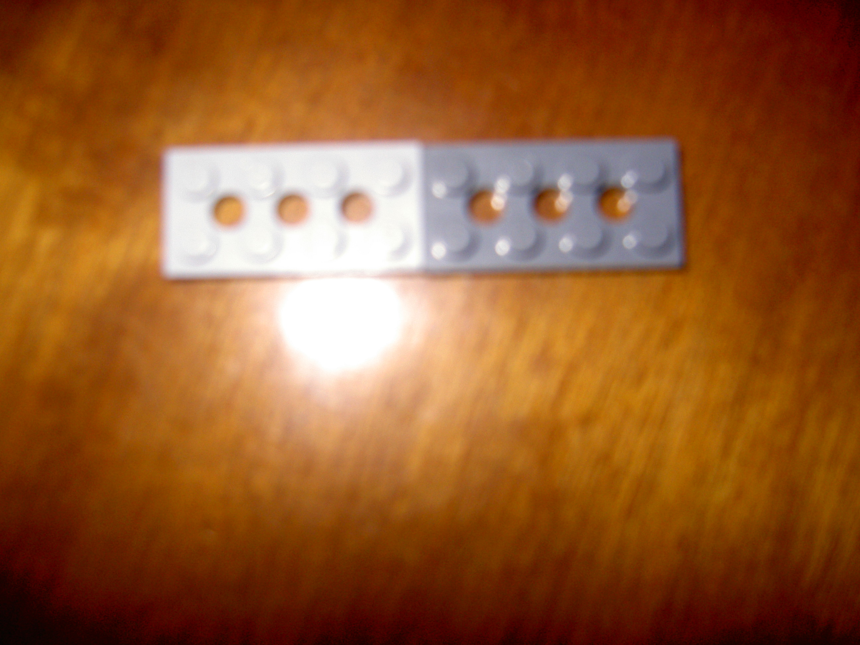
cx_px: 430
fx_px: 845
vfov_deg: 41.8
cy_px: 322
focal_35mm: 34
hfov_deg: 54.0
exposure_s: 1/60
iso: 100
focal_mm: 5.6
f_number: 2.8
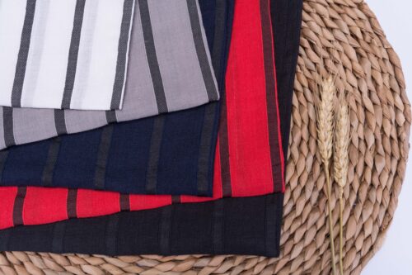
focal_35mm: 33
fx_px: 378
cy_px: 138
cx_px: 206
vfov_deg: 39.9
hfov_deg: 57.2
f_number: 11
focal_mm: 22
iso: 100
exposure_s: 1/125
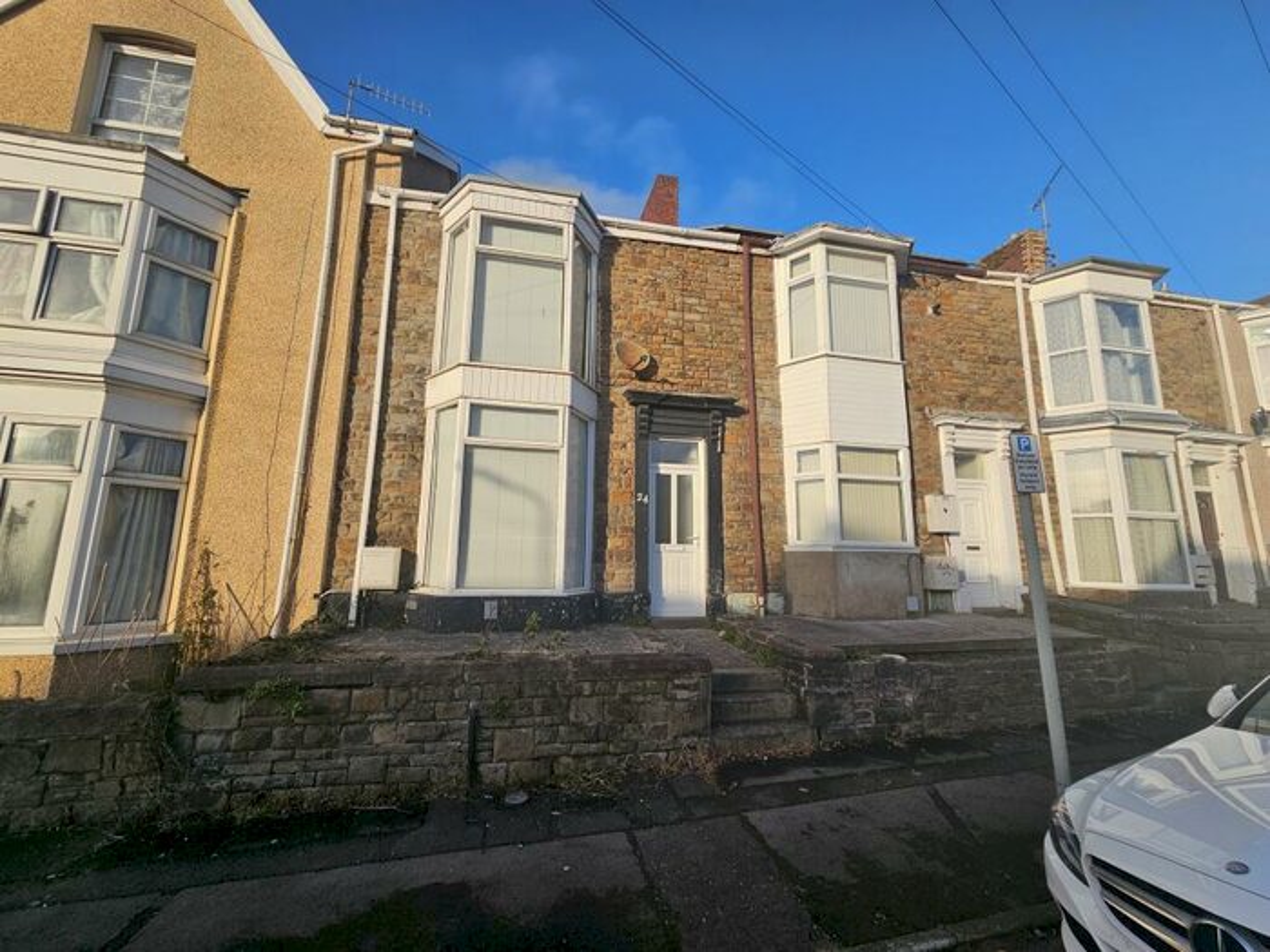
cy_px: 476
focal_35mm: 13
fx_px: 477
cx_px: 635
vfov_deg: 89.9
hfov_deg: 106.2
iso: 50
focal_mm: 2.2
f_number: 2.2
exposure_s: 1/1804
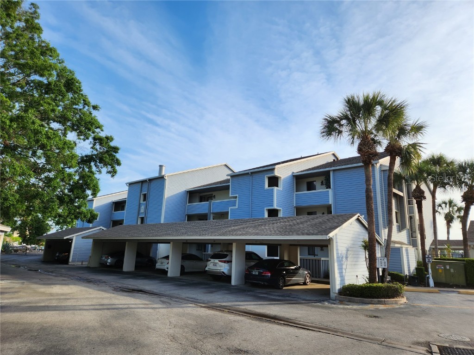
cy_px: 178
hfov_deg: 73.9
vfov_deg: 58.9
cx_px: 237
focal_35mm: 23
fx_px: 315
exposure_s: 1/1117
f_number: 1.8
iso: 20
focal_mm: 5.4
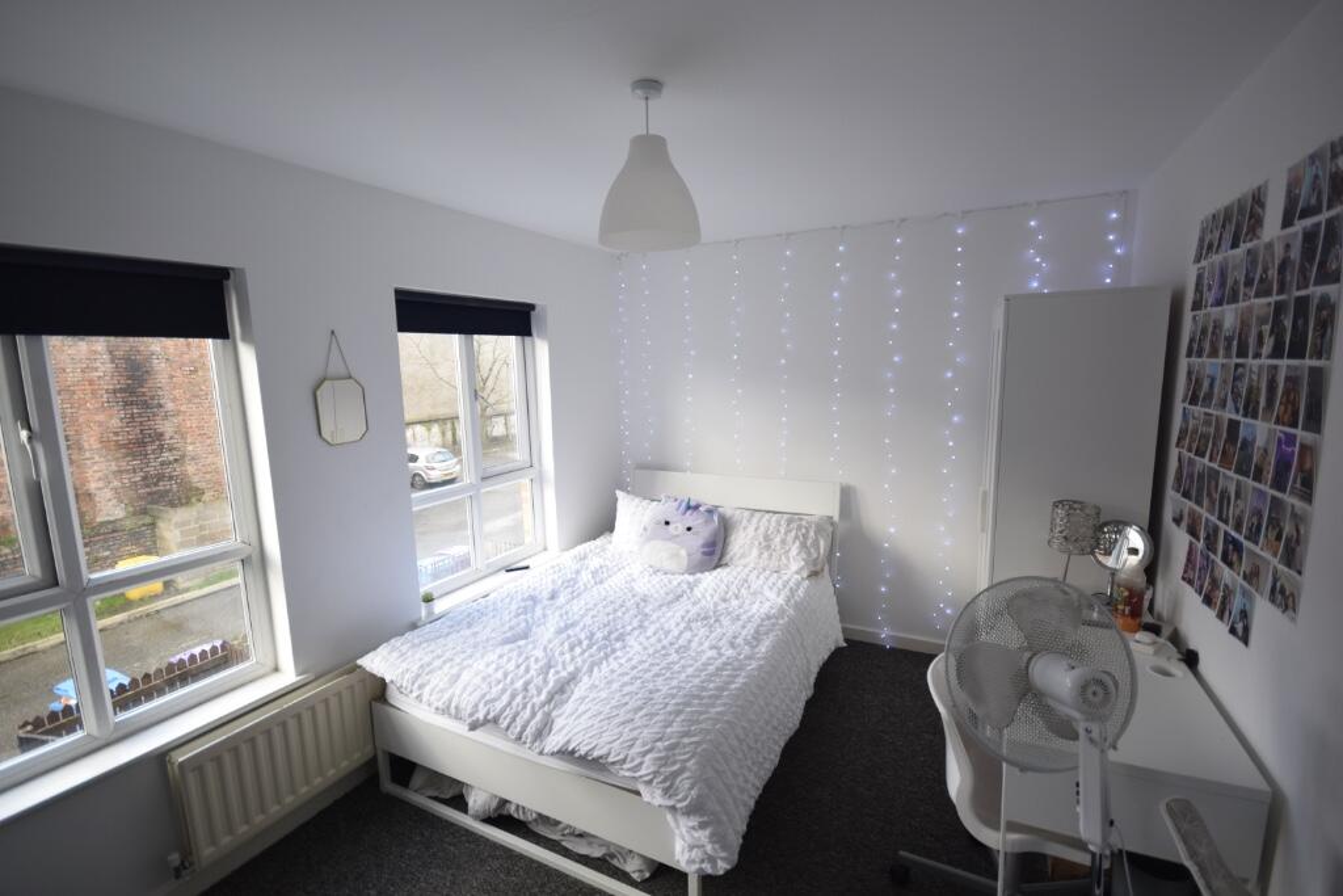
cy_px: 448
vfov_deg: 77.3
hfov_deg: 100.4
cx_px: 672
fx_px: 560
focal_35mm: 15
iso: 400
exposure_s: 1/80
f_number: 4.5
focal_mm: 10
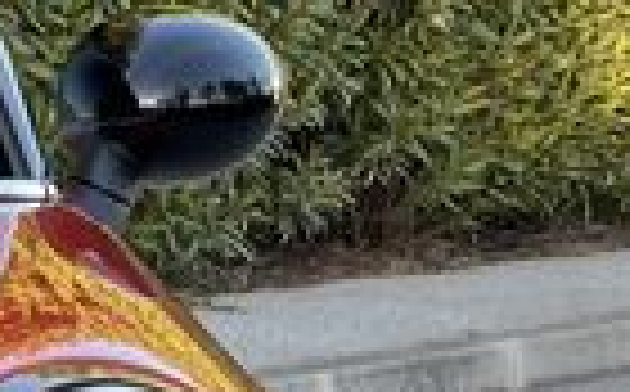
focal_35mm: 202
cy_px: 784
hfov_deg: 9.5
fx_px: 3463
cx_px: -756
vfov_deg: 6.3
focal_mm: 4.2
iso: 40
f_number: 1.6
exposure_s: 1/121
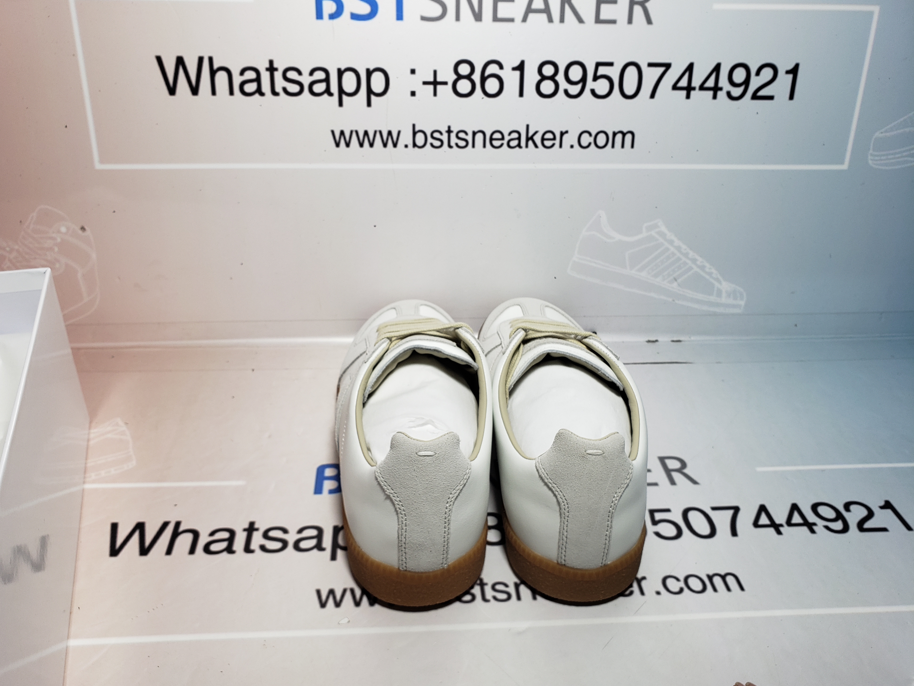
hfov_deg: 65.3
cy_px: 355
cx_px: 442
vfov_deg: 51.3
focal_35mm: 27
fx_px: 713
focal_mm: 4.3
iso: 50
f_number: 2.4
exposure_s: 1/220
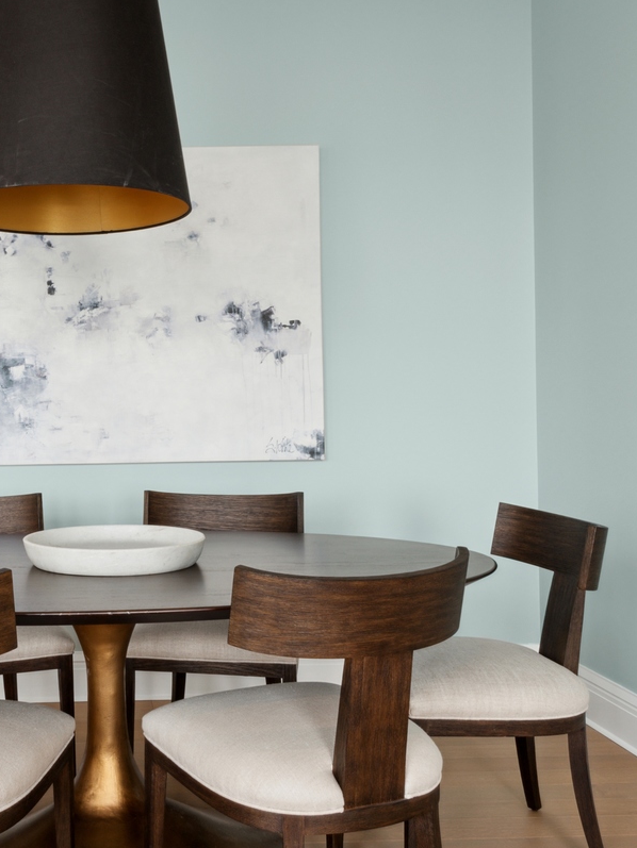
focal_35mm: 41
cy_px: 418
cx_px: 114
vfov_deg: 45.8
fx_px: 1006
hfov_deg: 33.9
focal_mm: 21
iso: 500
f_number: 13
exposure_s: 2
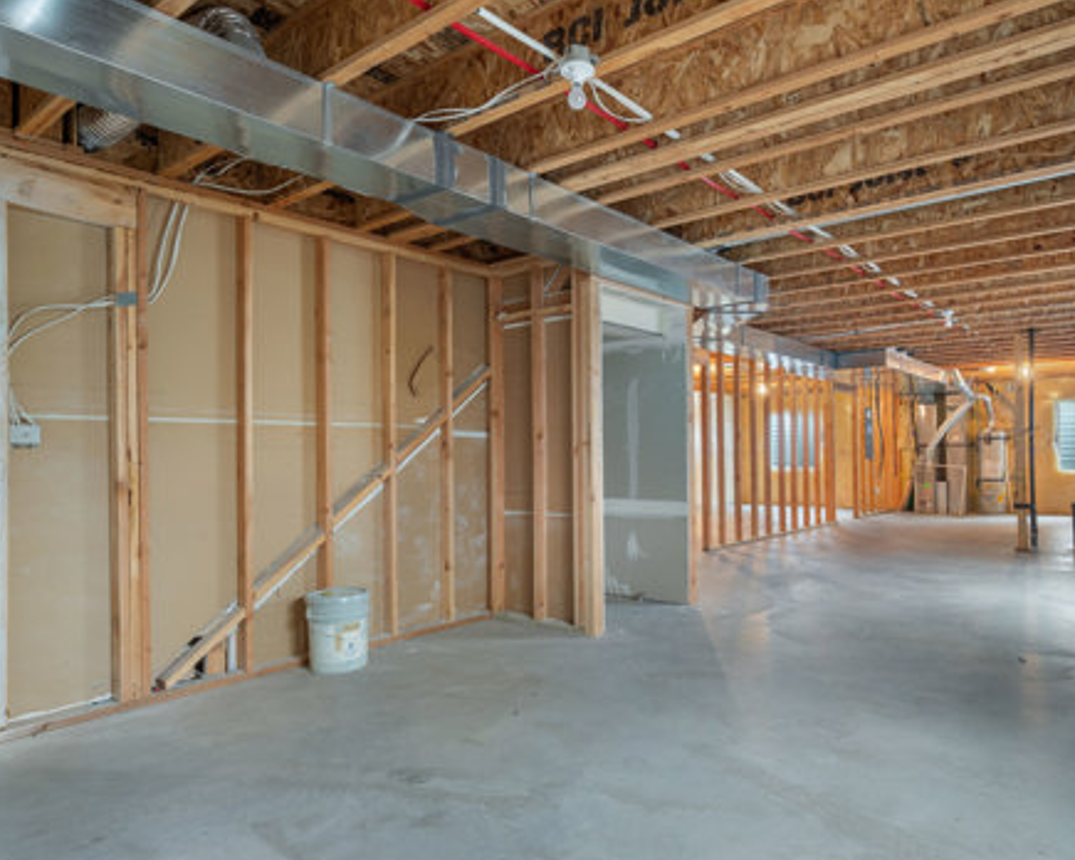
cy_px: 444
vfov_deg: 61.6
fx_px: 721
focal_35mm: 23
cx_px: 633
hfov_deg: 72.8
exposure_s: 5
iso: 500
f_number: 8
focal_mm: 17.5
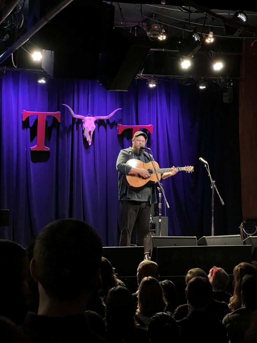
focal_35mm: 77
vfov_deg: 25.3
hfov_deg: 19.1
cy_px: 172
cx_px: 128
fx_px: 762
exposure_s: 1/15
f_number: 2.8
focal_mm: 9
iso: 2000
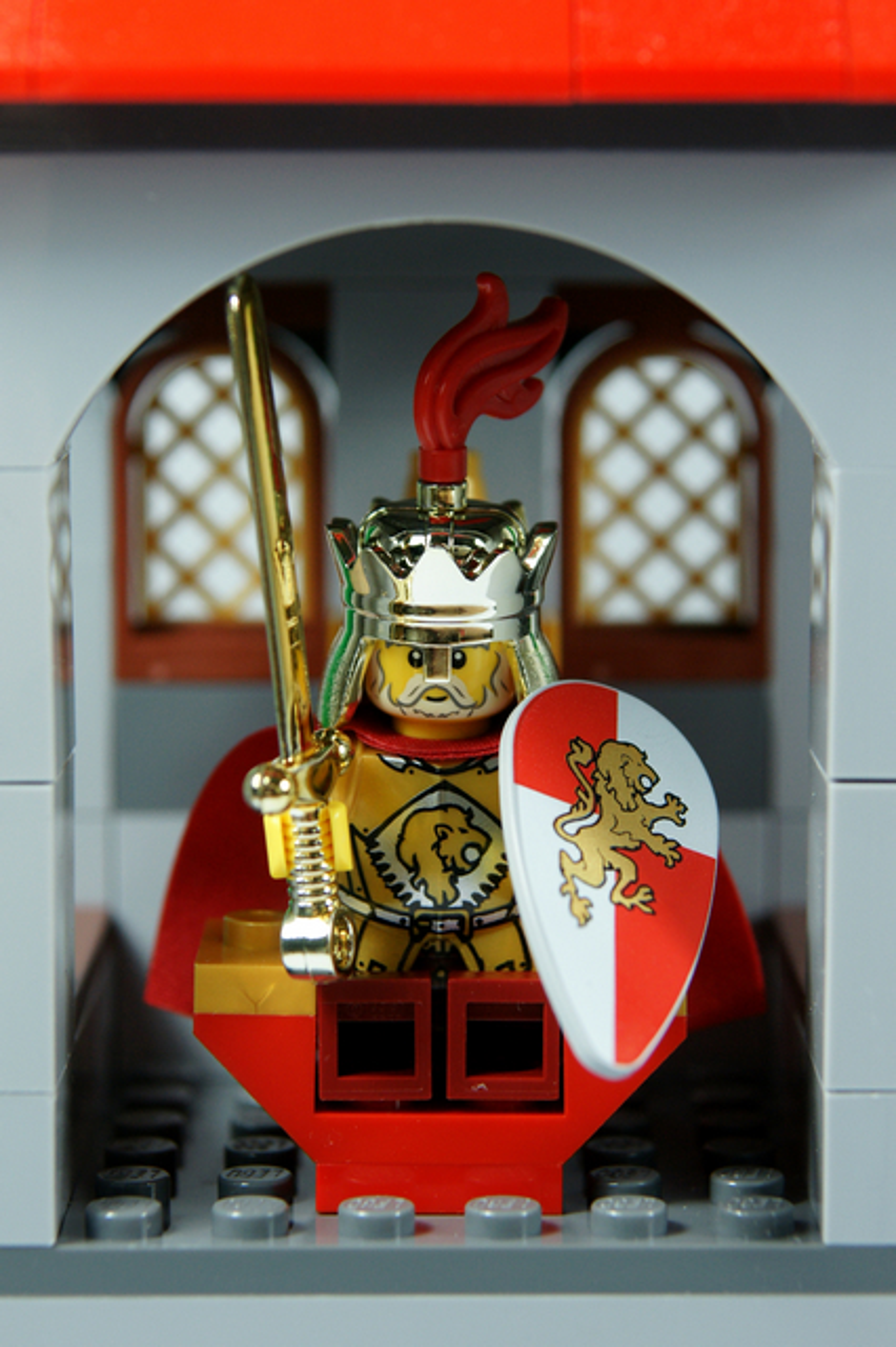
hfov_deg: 11.4
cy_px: 674
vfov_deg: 17.1
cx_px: 448
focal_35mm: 120
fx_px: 4485
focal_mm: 80
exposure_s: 1/125
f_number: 5.6
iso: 400
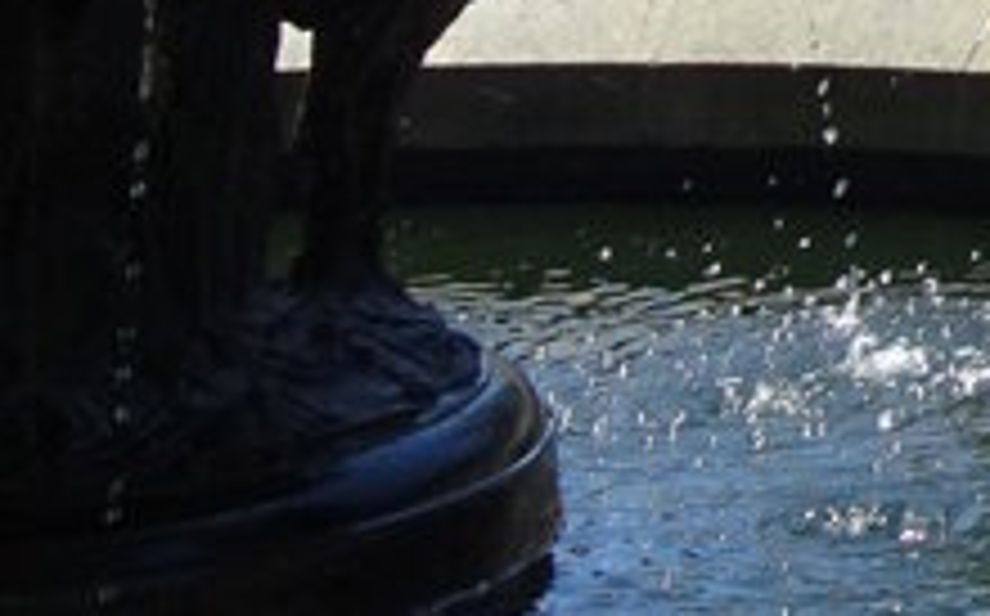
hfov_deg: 12.4
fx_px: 3746
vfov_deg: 8.2
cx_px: 2232
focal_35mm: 139
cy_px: -1102
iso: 80
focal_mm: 4.1
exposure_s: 1/640
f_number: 3.5
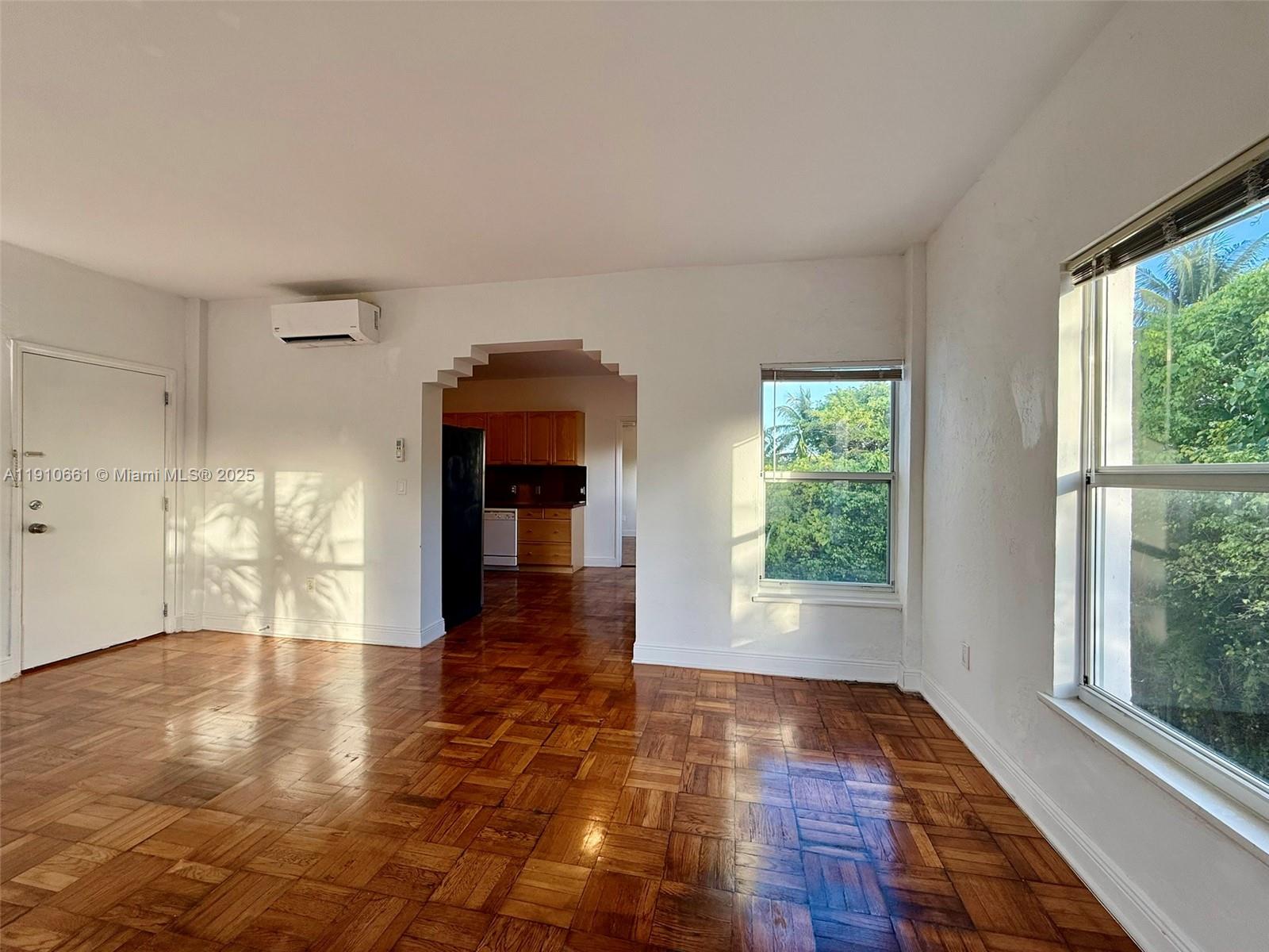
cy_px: 476
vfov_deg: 85.7
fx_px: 513
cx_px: 634
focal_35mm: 14
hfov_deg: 102.1
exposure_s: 1/108
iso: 64
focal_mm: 2.22
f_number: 2.2
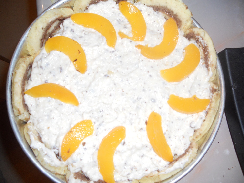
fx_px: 190
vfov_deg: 51.4
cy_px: 92
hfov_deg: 65.3
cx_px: 122
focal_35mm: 27
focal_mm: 4.9
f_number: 3.2
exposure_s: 1/25
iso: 80
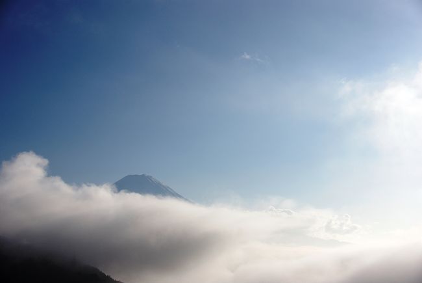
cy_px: 142
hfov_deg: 34.4
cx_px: 211
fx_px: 681
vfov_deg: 23.4
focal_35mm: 58
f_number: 6.7
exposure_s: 1/350
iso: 100
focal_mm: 38.75
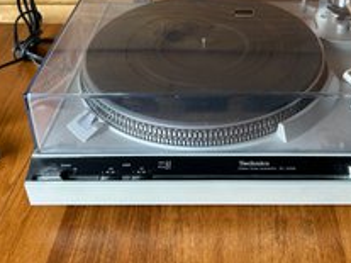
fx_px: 436
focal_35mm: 43
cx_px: 230
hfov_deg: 43.3
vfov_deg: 33.3
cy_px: 89
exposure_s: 1/121
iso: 125
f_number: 1.5
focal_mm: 5.7
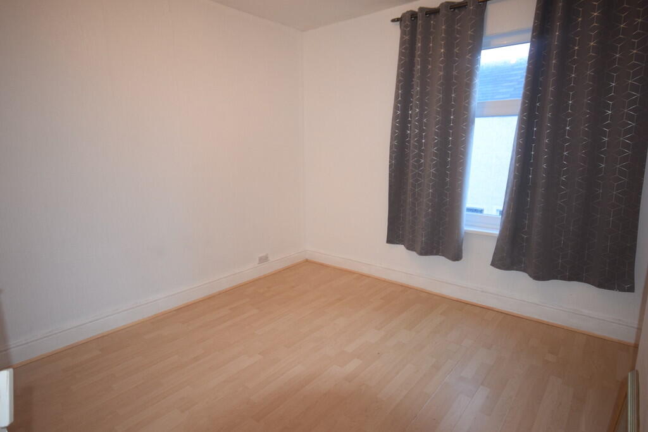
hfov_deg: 85.4
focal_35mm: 20
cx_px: 324
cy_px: 216
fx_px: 351
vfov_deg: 63.2
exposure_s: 1/60
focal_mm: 13
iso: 1800
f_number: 4.5
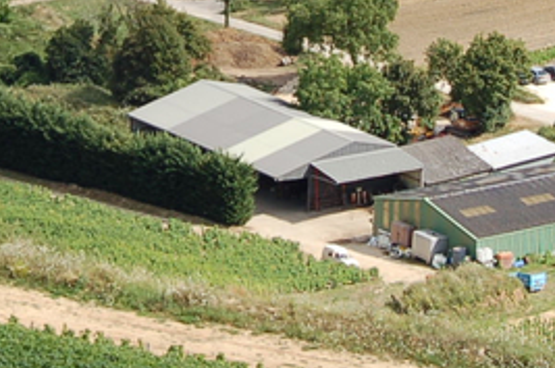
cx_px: 139
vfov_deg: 6.2
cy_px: -101
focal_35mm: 219
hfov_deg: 9.4
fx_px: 3370
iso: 200
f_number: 8
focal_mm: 38
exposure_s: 1/250
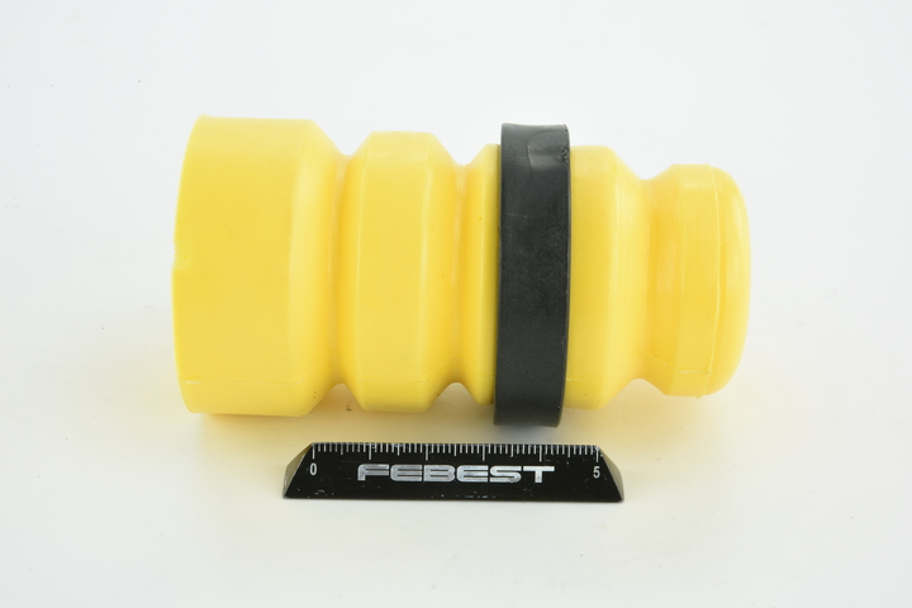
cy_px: 304
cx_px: 456
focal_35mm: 60
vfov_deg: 22.6
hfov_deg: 33.4
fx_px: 1520
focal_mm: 60
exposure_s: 1/2.5
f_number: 29
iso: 64
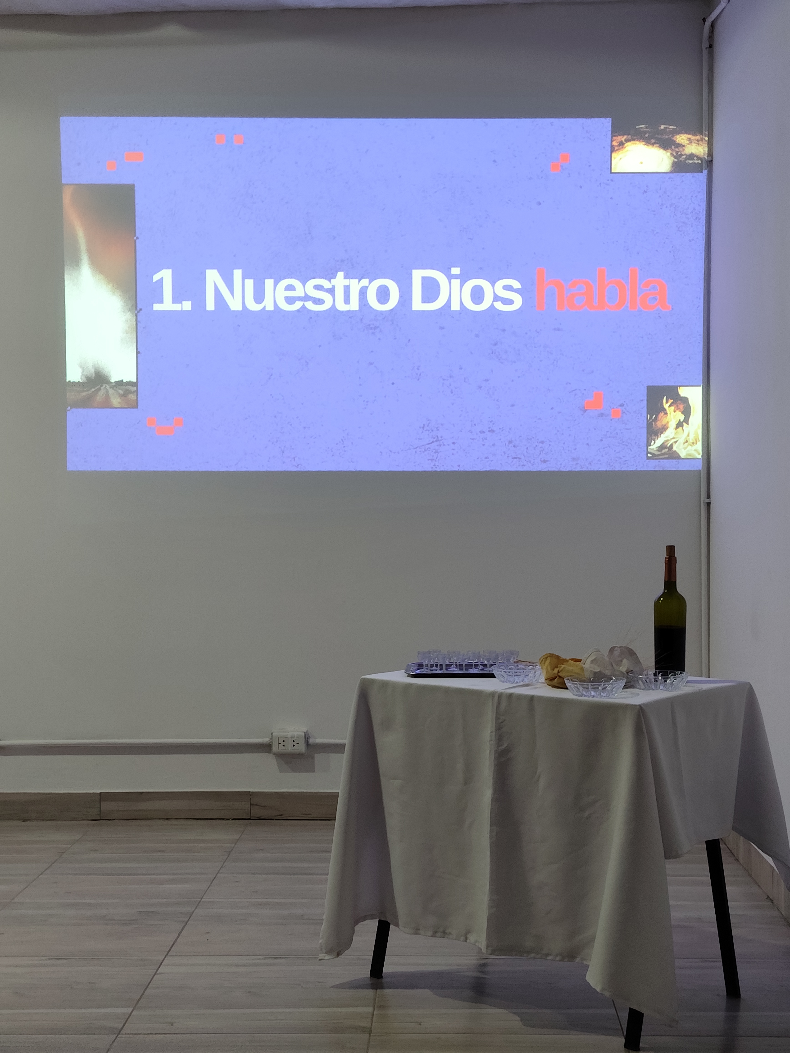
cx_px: 395
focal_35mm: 48
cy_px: 526
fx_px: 1460
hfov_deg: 30.3
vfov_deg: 39.6
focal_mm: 4.71
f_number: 1.79
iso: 250
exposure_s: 1/50
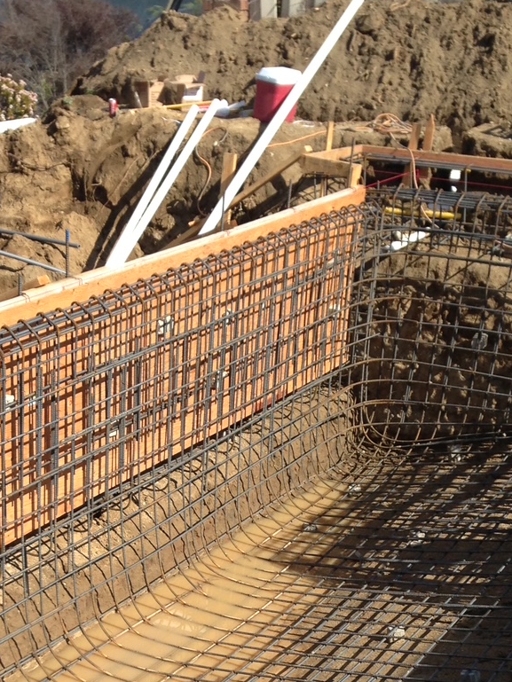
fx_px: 1380
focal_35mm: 70
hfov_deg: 20.8
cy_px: 644
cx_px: 128
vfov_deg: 26.6
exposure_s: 1/1004
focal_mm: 4.13
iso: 50
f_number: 2.4
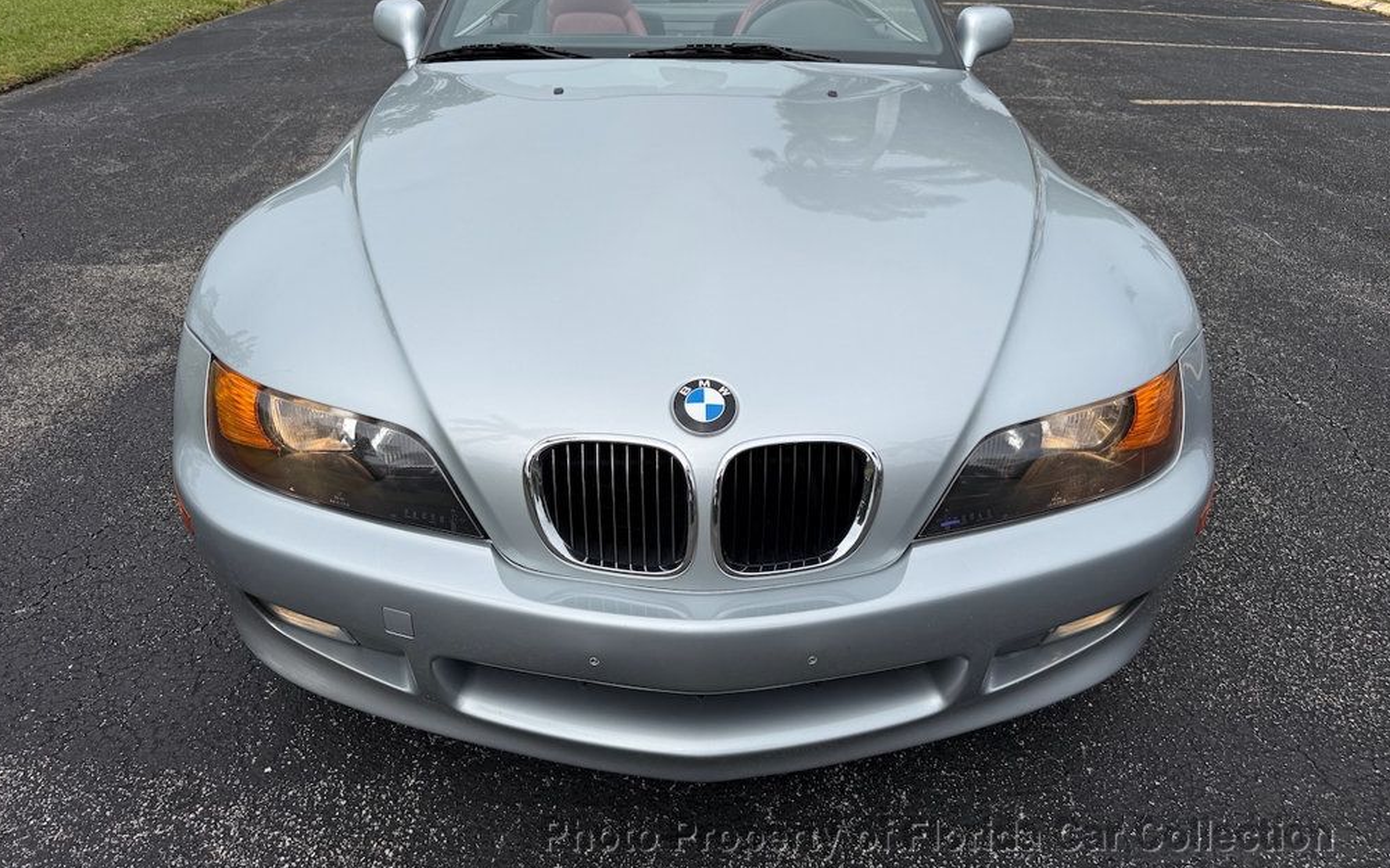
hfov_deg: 70.4
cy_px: 349
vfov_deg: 47.3
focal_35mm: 26
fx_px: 985
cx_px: 695
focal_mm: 6.76
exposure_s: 1/4975
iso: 80
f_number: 1.78
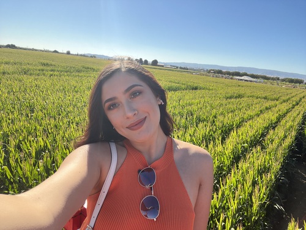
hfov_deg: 73.9
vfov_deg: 58.9
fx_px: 203
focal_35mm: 23
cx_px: 153
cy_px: 115
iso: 32
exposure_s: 1/478
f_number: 2.2
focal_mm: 2.71
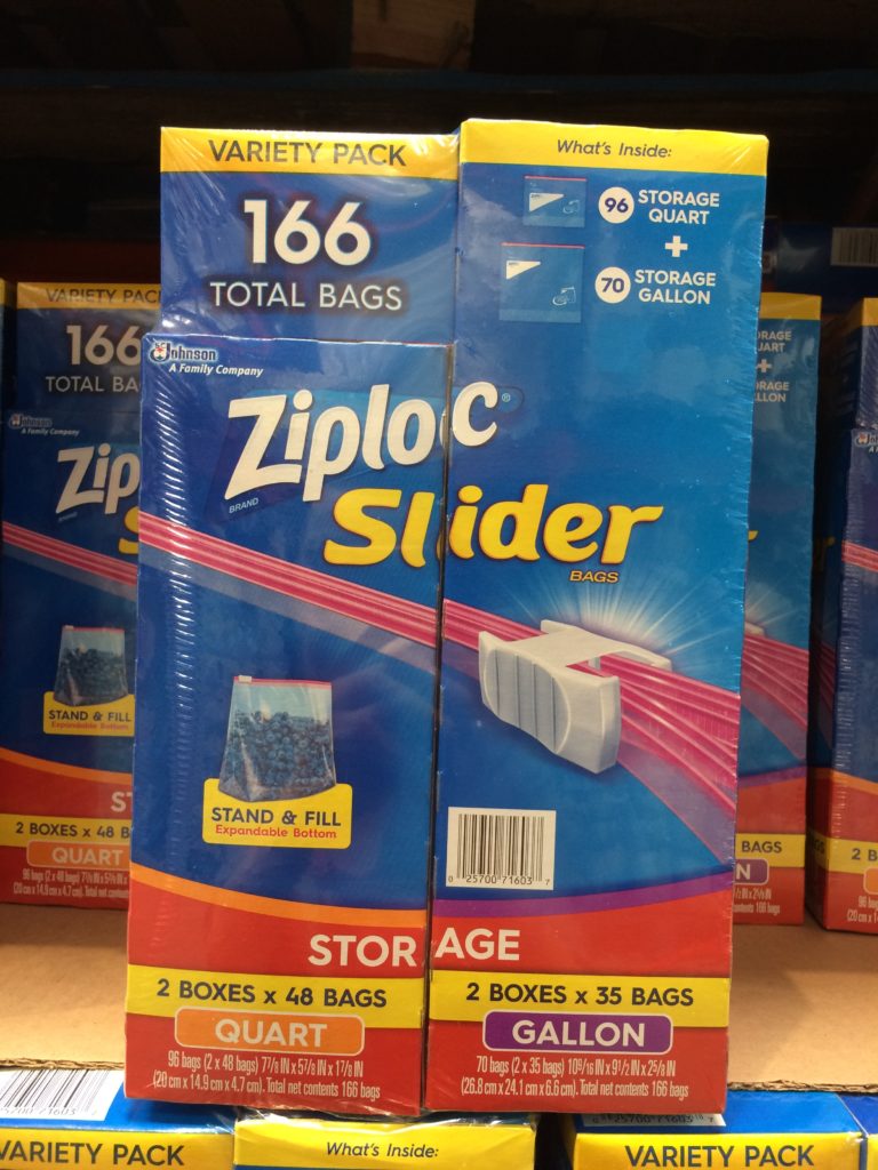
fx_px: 981
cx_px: 439
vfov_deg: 61.7
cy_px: 585
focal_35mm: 29
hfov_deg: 48.2
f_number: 2.2
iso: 125
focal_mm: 4.15
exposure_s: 1/33
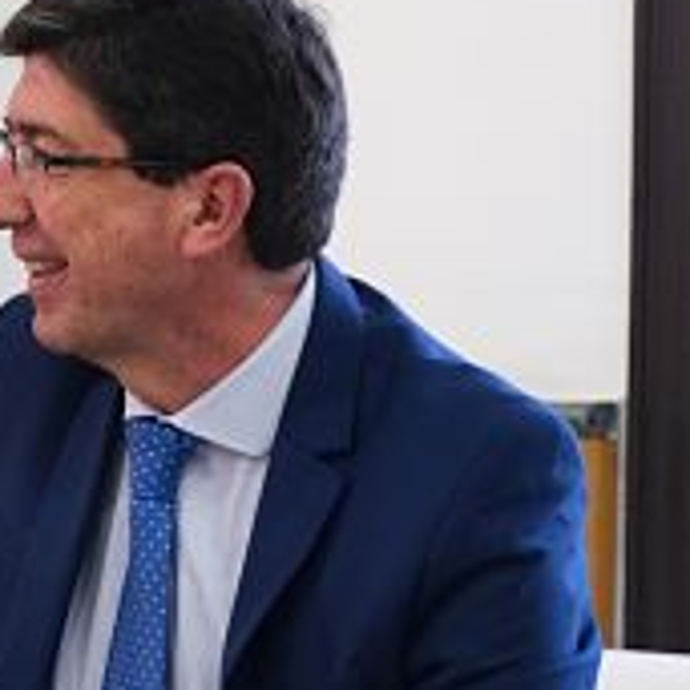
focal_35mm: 139
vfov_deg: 12.5
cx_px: -559
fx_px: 3135
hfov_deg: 11.6
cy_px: 510
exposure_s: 1/125
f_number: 2.8
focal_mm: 28.3
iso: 2000
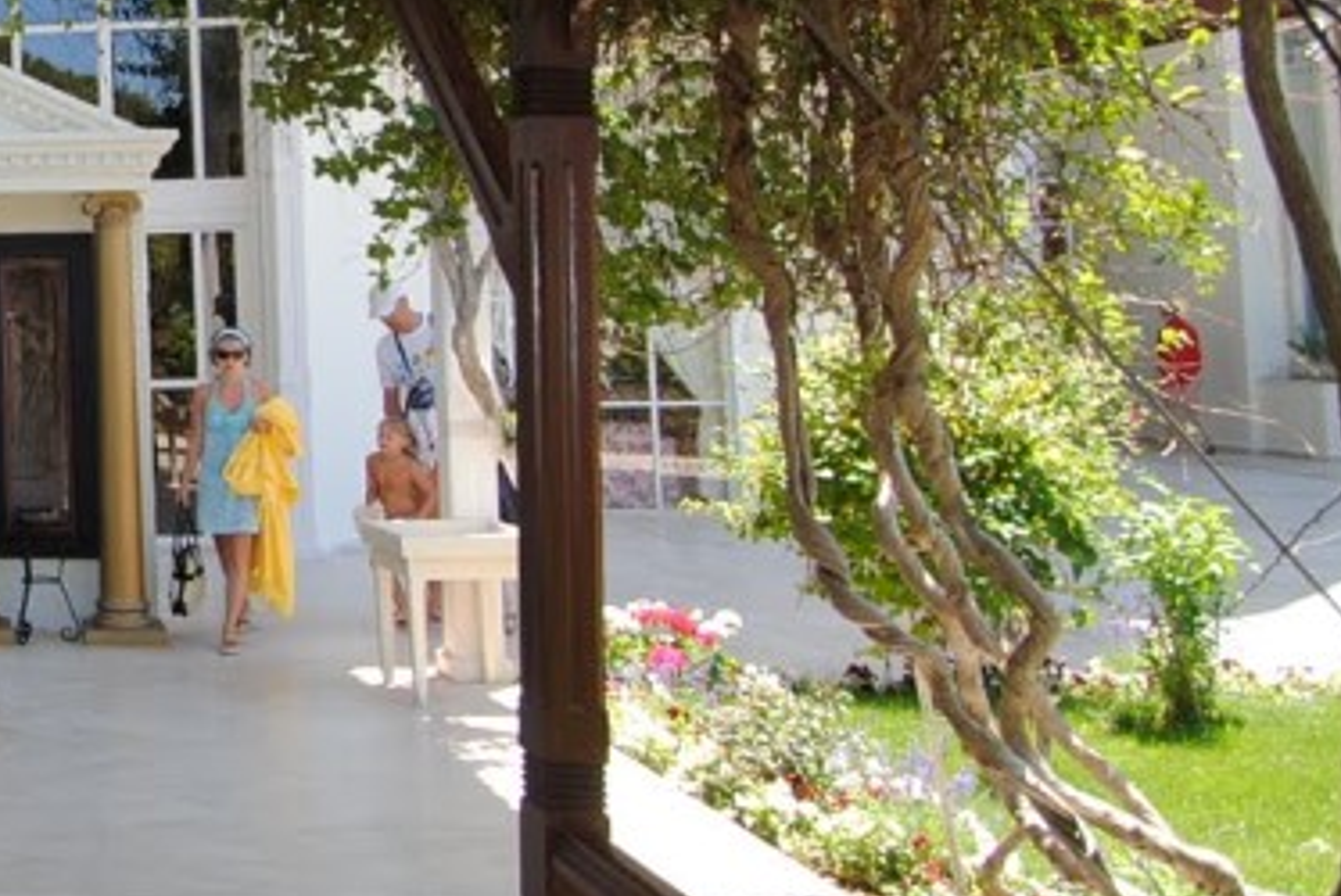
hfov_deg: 34.5
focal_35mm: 46
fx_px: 1715
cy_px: 194
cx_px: -256
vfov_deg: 28.7
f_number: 4
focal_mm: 10
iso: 100
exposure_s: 1/200
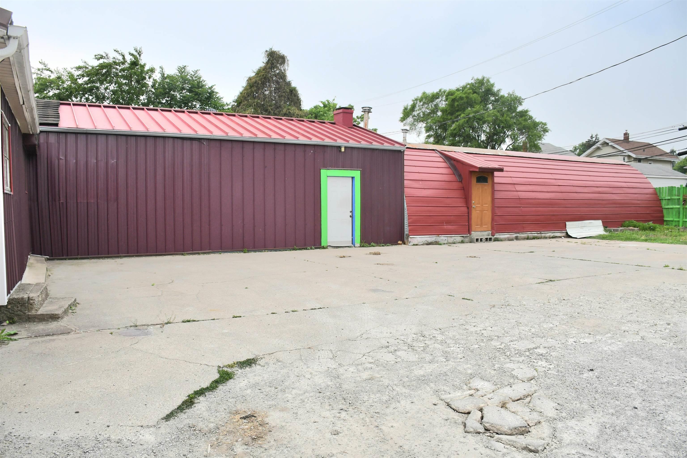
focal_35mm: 27
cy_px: 229
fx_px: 515
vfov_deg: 47.9
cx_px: 344
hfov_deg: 67.4
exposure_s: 1/250
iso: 250
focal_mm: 18
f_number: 5.6
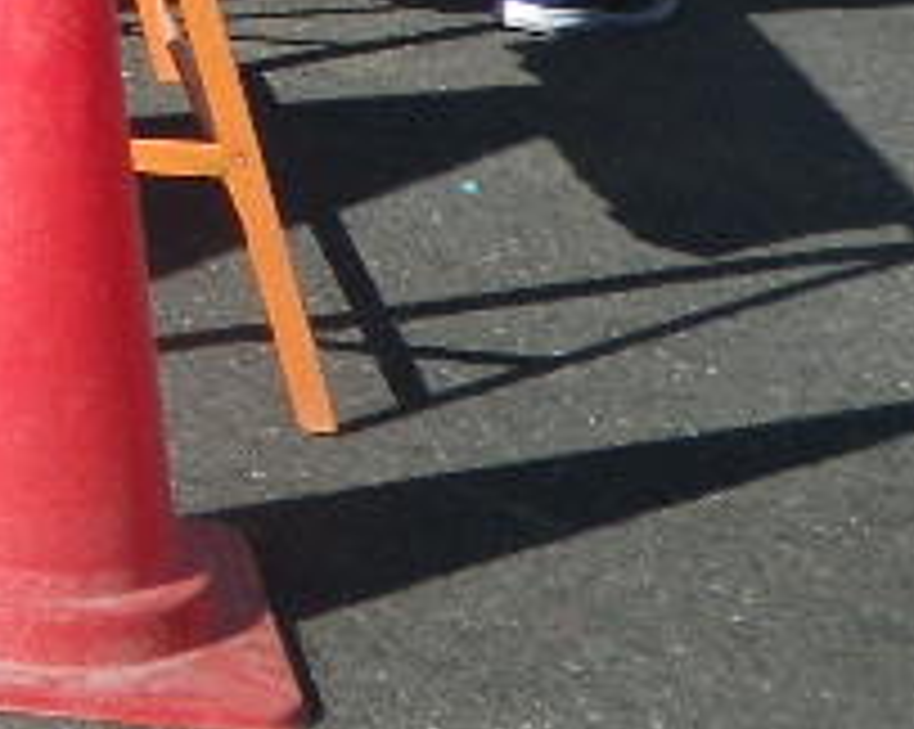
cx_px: -1247
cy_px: -562
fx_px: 3729
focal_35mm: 138
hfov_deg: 11.6
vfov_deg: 10.5
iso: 80
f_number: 4.2
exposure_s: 1/500
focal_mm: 5
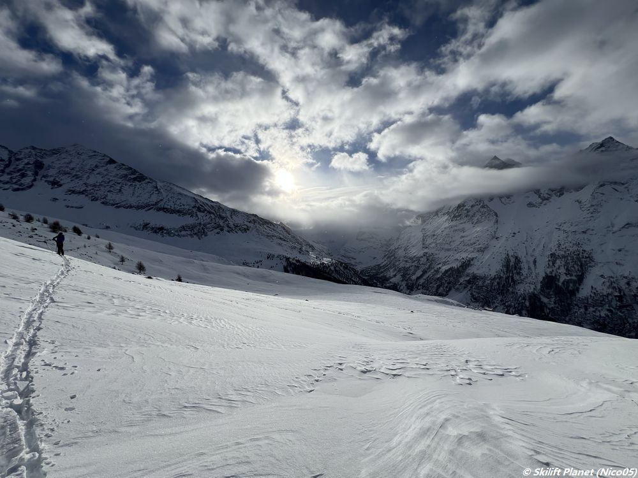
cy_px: 239
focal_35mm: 13
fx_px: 240
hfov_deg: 106.2
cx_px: 319
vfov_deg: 89.9
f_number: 1.8
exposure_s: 1/6944
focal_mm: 1.57
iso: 25
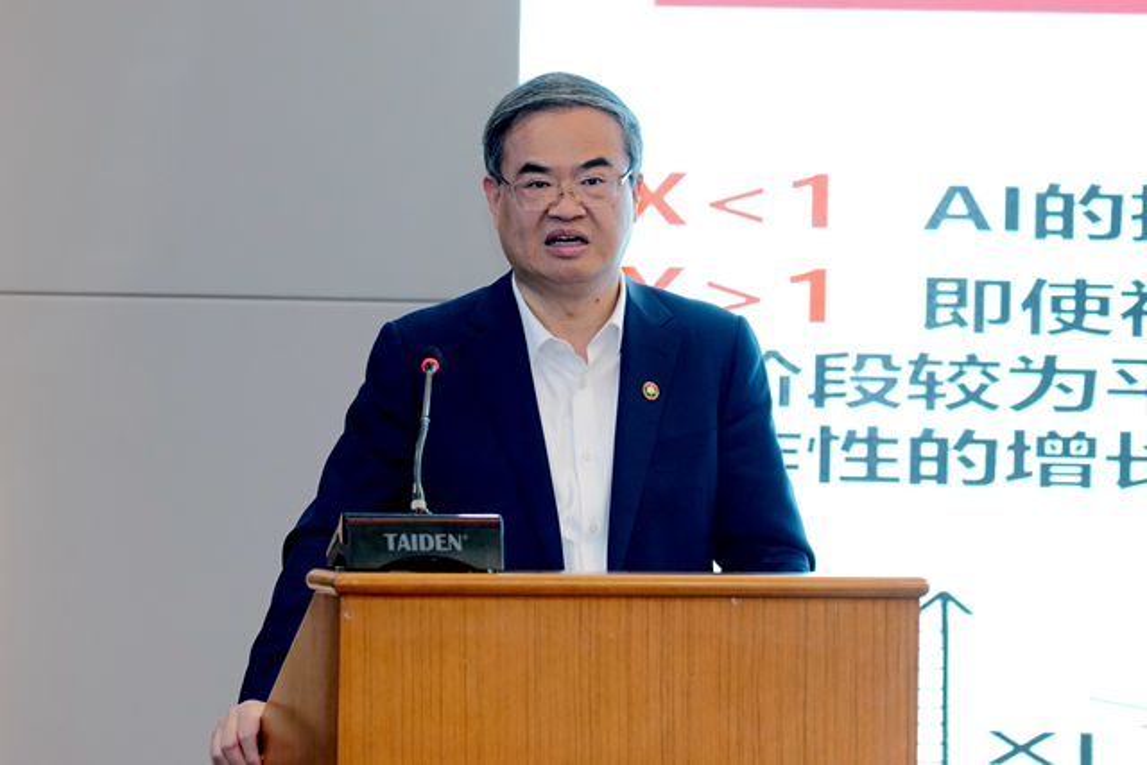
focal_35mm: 125
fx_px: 3983
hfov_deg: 16.4
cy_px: 382
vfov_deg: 11.0
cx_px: 574
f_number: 3.5
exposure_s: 1/125
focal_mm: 125
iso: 2000
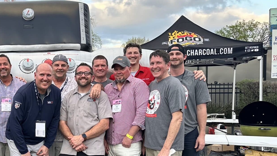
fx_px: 397
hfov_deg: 35.8
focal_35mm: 54
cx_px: 20
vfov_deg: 22.1
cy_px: 109
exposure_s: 1/437
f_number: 1.78
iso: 80
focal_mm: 6.86
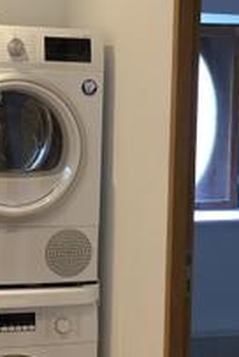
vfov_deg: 22.8
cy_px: 195
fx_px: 883
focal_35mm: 89
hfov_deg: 15.4
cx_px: 84
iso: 80
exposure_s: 1/33
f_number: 2.2
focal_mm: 4.15
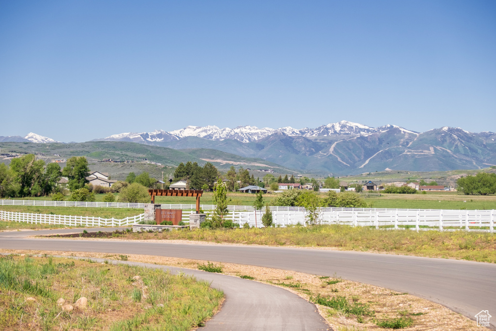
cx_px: 248
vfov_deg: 16.5
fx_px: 1144
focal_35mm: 83
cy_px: 166
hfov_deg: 24.5
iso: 200
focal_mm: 55
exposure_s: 1/2000
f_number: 4.5
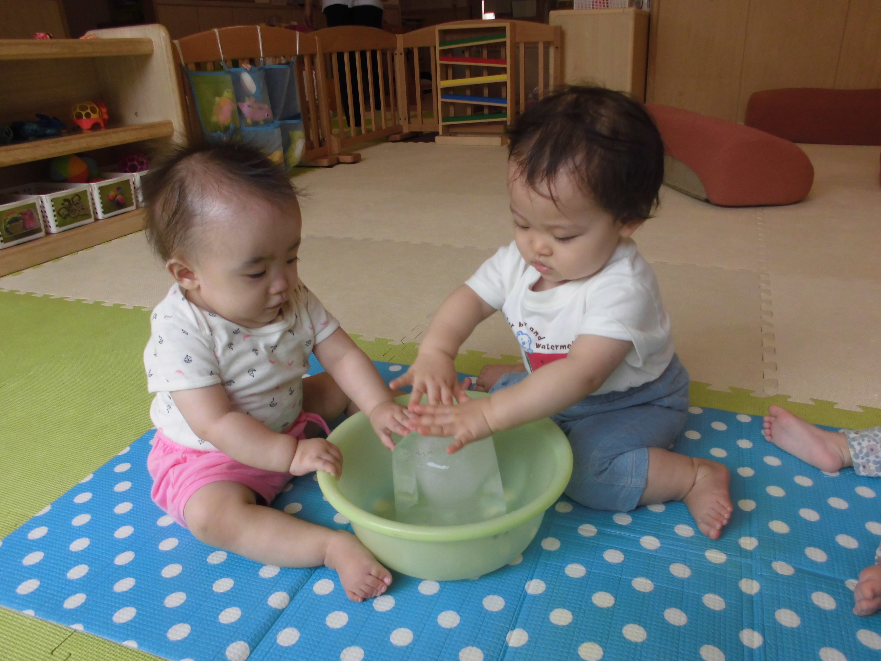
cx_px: 440
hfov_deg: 67.3
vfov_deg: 53.1
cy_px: 330
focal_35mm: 26
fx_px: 662
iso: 100
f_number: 3.5
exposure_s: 1/80
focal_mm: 4.6
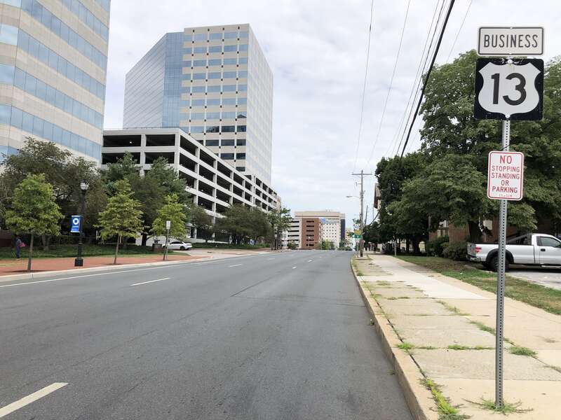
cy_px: 210
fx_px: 454
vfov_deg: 49.7
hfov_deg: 63.4
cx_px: 280
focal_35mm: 28
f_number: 1.8
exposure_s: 1/2433
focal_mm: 4
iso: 20
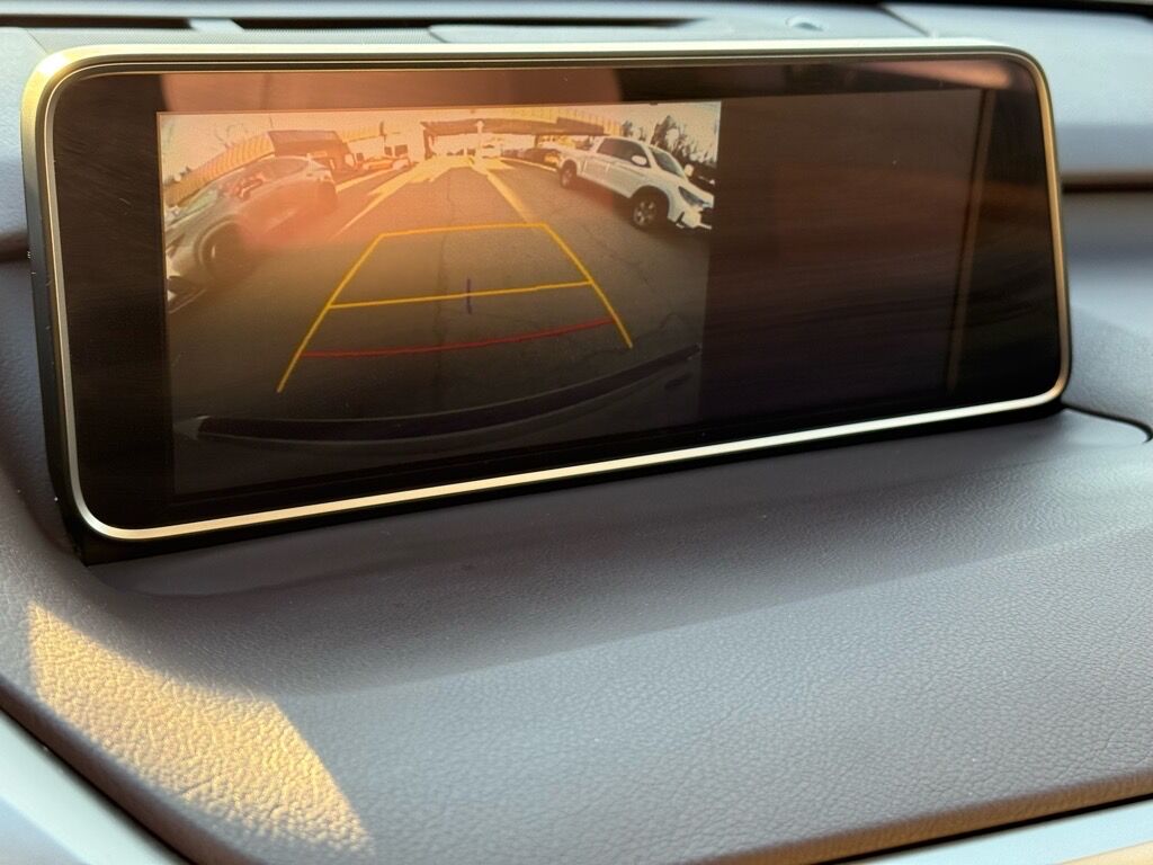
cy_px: 432
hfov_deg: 39.7
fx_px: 1599
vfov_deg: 30.3
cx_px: 576
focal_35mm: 48
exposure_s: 1/141
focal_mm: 6.76
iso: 200
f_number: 1.78
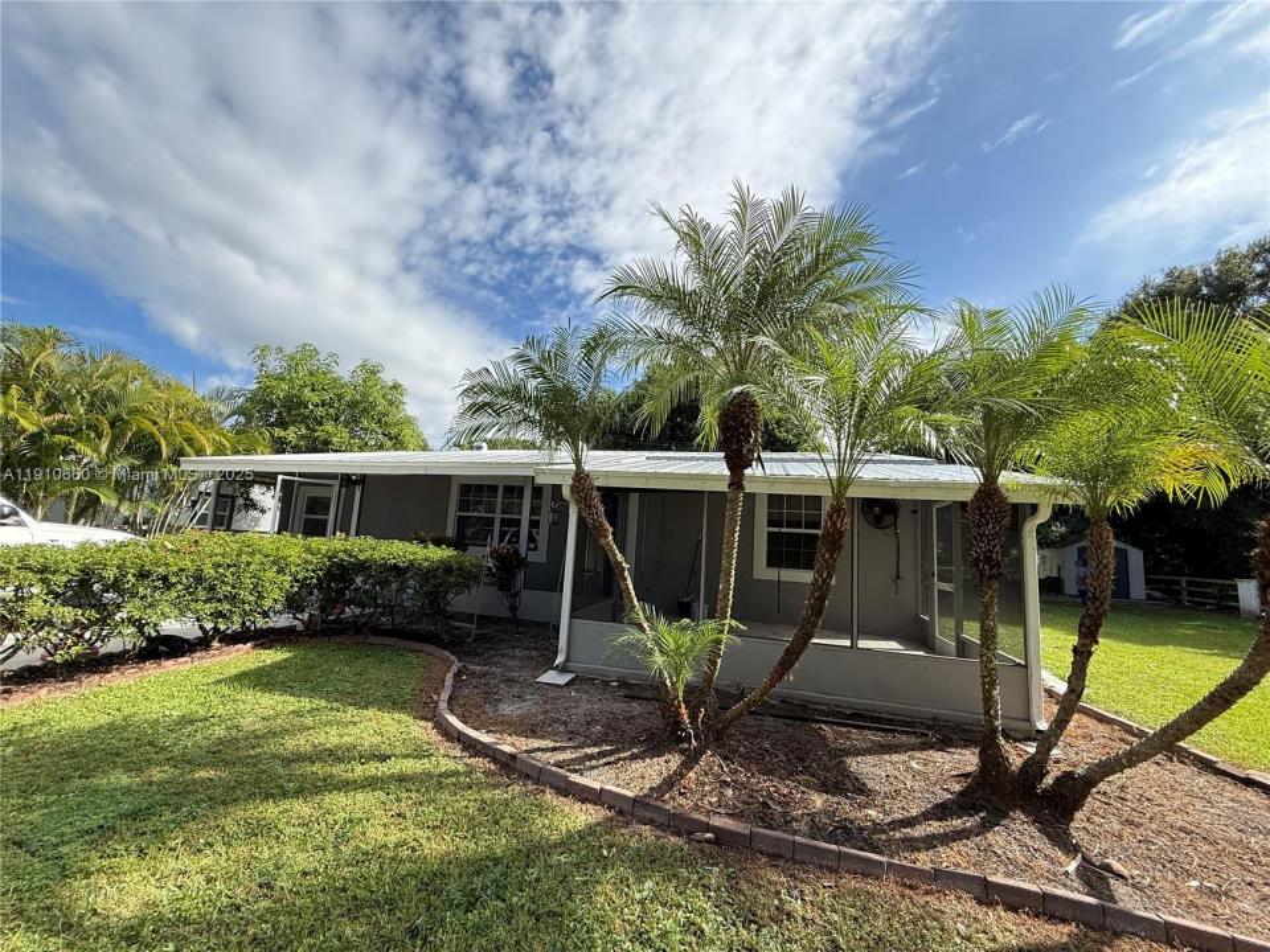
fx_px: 514
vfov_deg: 85.7
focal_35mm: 14
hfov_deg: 102.1
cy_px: 476
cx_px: 635
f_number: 2.2
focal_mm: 2.22
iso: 64
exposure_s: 1/799
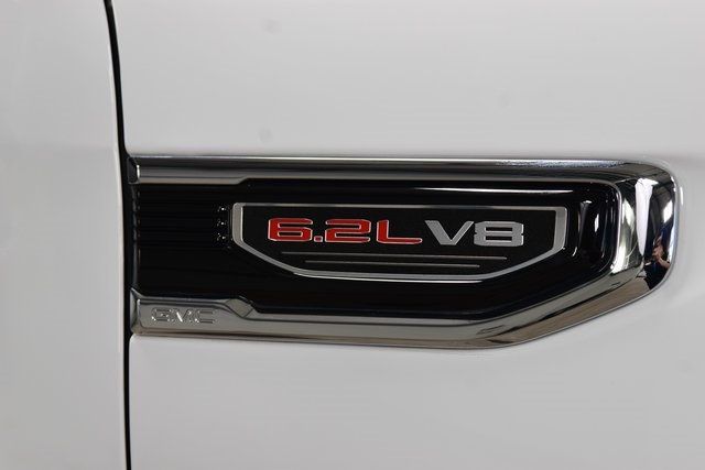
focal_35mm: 105
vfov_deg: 13.0
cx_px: 352
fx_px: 2057
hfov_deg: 19.5
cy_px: 235
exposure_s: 1/30
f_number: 7.1
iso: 640
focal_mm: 70
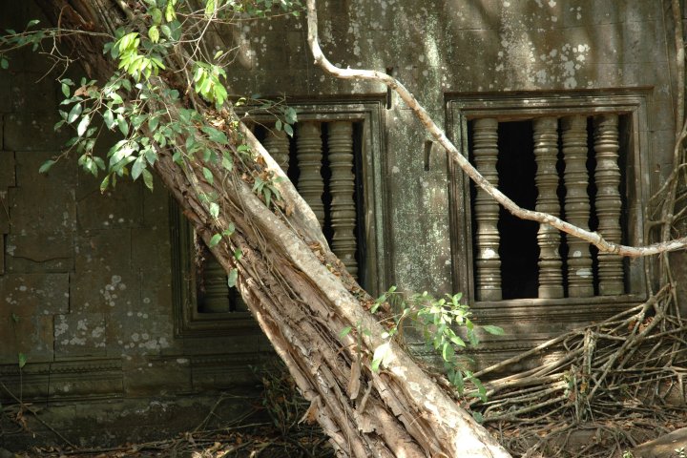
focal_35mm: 90
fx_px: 1717
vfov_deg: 15.2
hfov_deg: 22.6
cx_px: 344
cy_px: 229
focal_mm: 60
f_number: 4.5
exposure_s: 1/80
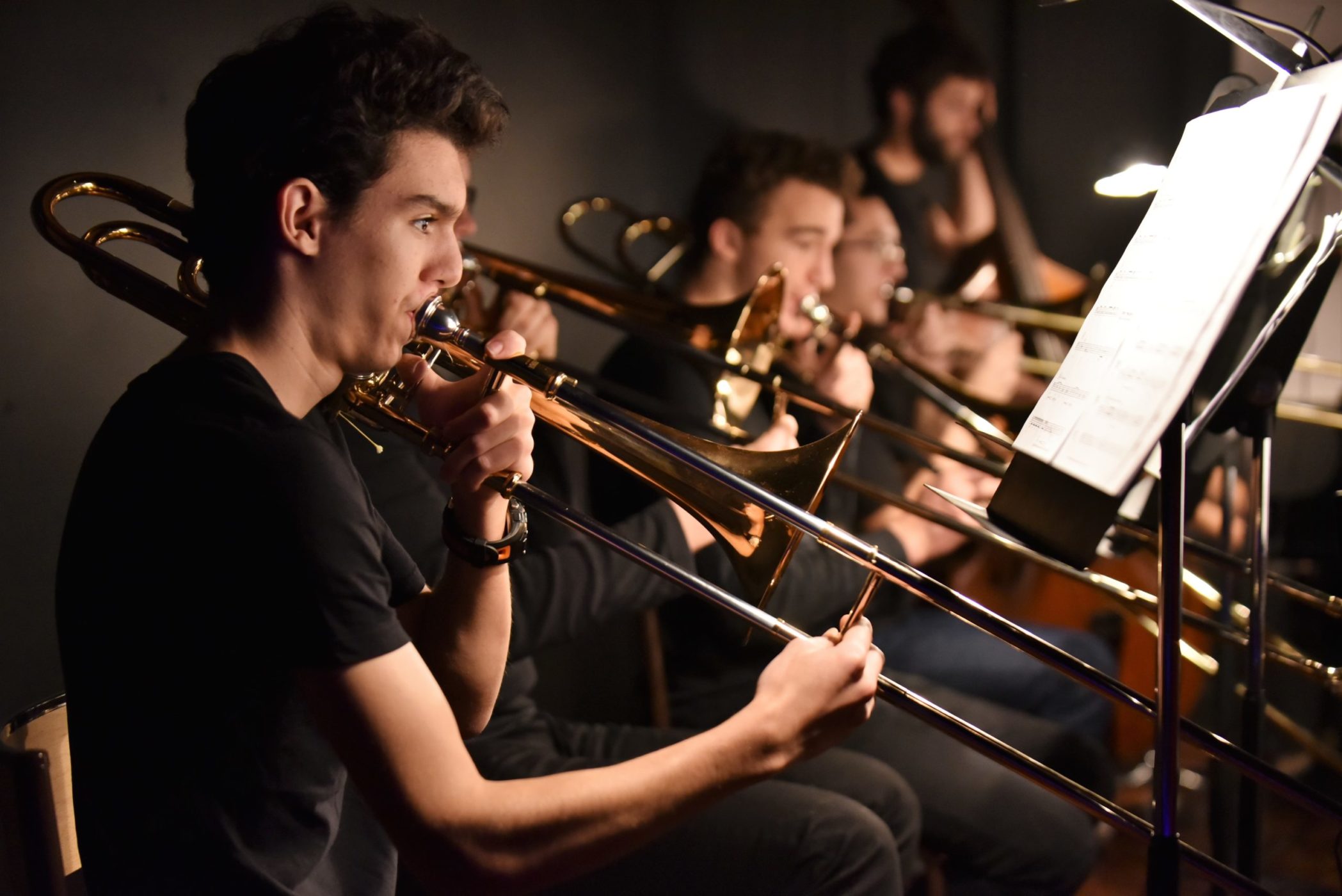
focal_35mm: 70
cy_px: 448
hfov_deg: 28.8
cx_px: 671
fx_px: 2610
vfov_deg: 19.5
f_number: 3.5
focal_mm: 70
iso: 2000
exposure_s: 1/80
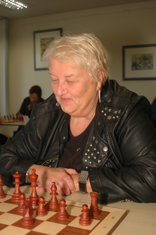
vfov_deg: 42.4
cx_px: 78
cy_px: 118
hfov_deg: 28.9
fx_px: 303
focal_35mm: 46
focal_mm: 31
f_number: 4.5
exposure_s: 1/60
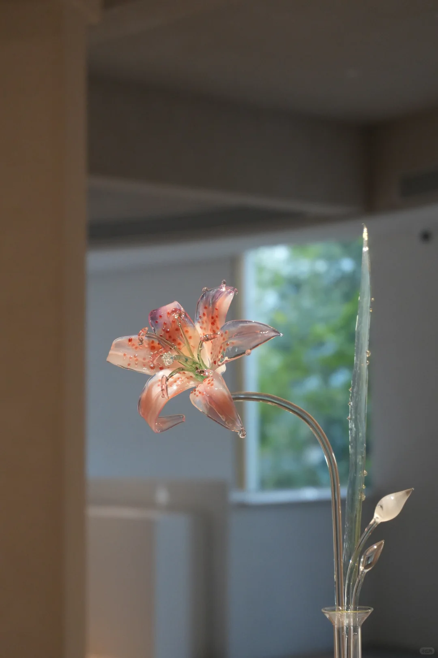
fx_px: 1369
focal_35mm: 75
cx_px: 219
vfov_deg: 27.0
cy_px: 329
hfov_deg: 18.2
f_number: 5.6
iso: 1600
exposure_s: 1/160
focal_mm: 50
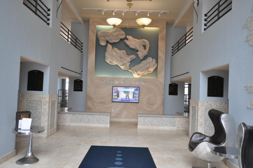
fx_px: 211
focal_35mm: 30
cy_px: 84
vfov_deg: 43.5
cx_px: 126
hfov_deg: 62.0
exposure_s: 1/80
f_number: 5.6
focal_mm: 20
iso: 800
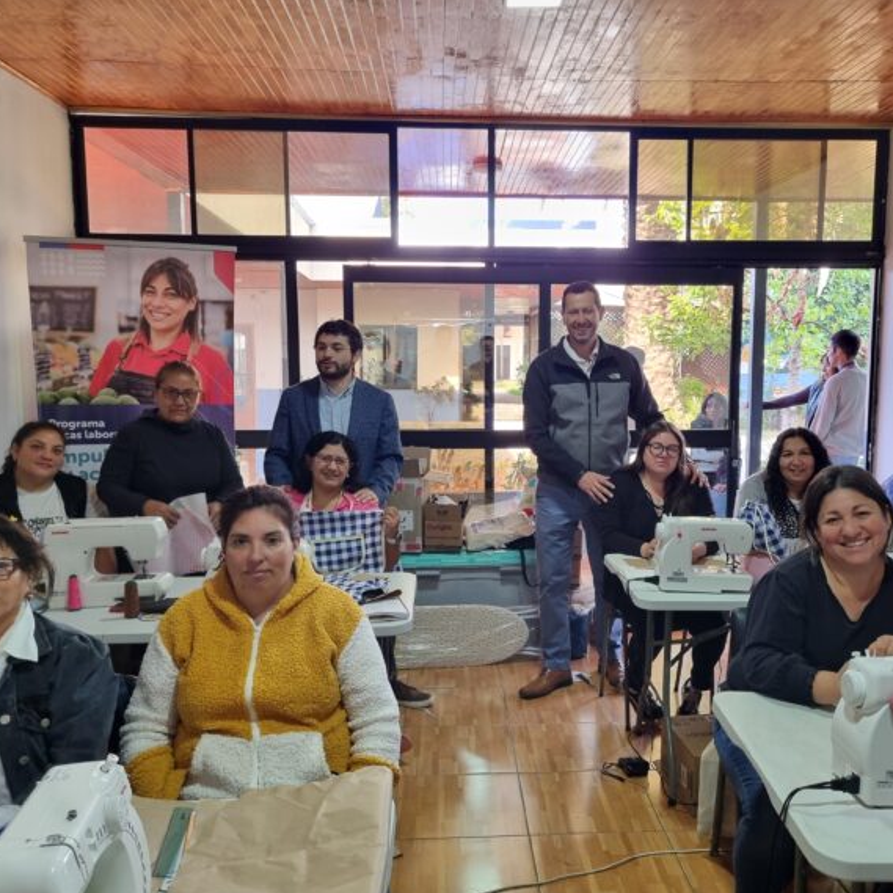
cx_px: 491
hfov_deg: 52.4
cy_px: 446
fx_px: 905
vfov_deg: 52.5
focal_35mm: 31
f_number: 1.8
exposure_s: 1/50
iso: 160
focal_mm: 5.4
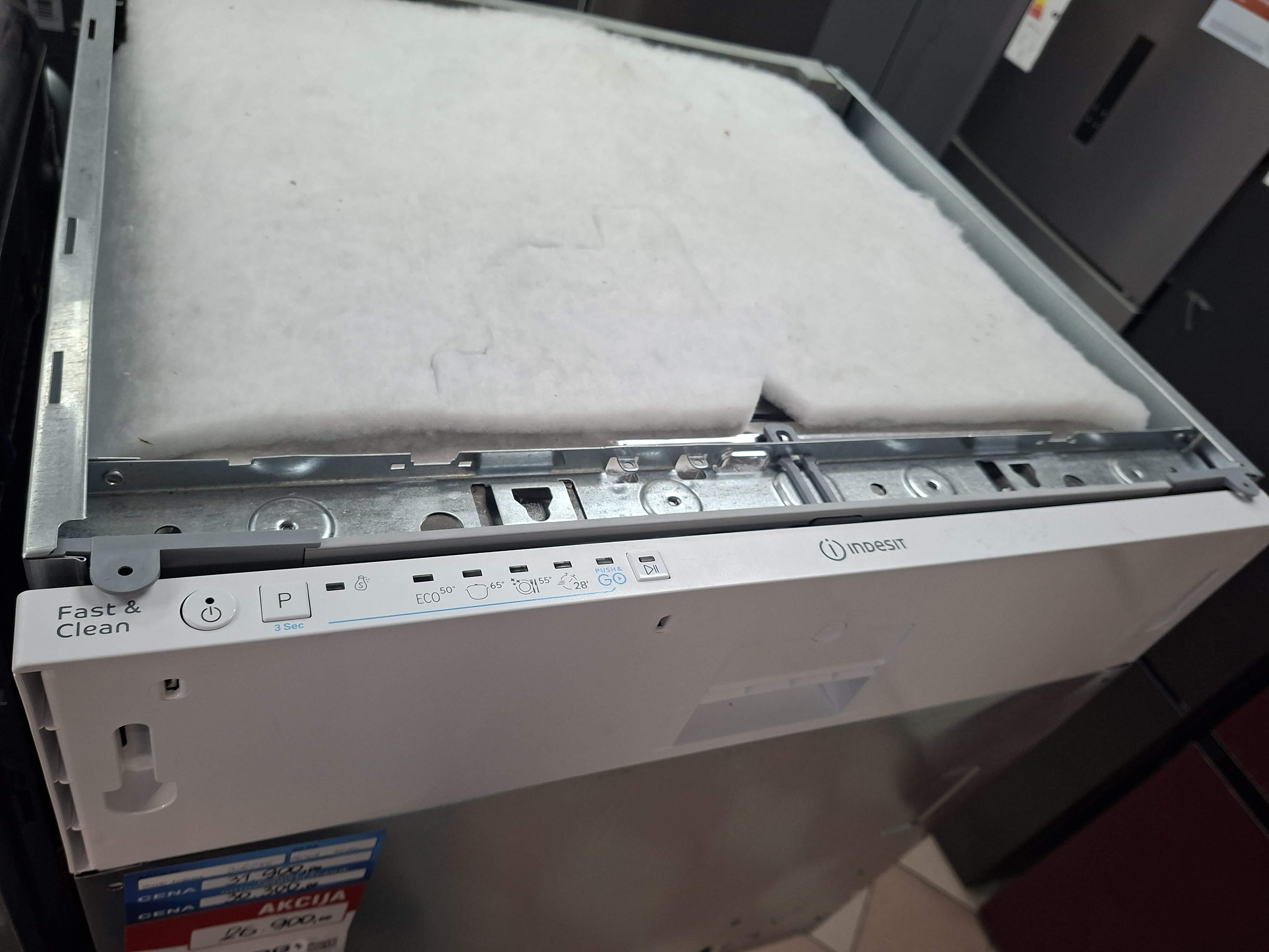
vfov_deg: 58.9
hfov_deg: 73.9
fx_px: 843
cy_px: 476
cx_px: 634
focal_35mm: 23
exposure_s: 1/120
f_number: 1.8
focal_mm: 5.54
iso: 200
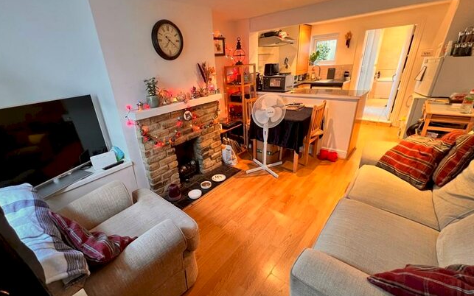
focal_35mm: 15
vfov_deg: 74.8
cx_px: 219
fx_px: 194
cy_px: 151
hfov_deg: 101.3
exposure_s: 1/50
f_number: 1.8
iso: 640
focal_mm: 1.57
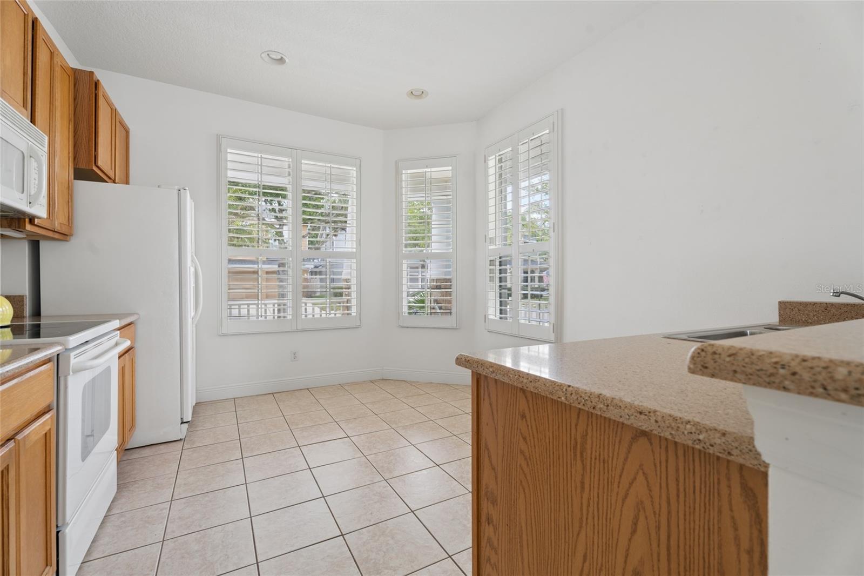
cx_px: 432
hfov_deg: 96.7
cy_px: 288
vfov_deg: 73.7
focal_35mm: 16
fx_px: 384
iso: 100
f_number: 8
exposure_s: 1/10
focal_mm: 16
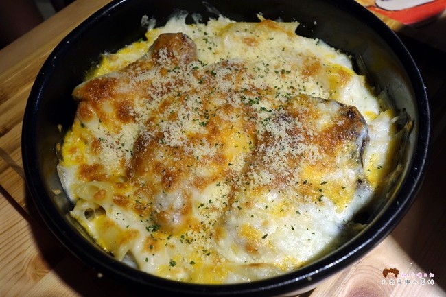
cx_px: 223
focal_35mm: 33
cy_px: 148
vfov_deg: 39.9
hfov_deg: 57.2
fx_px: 409
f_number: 4.5
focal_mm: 12.32
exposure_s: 1/40
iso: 400
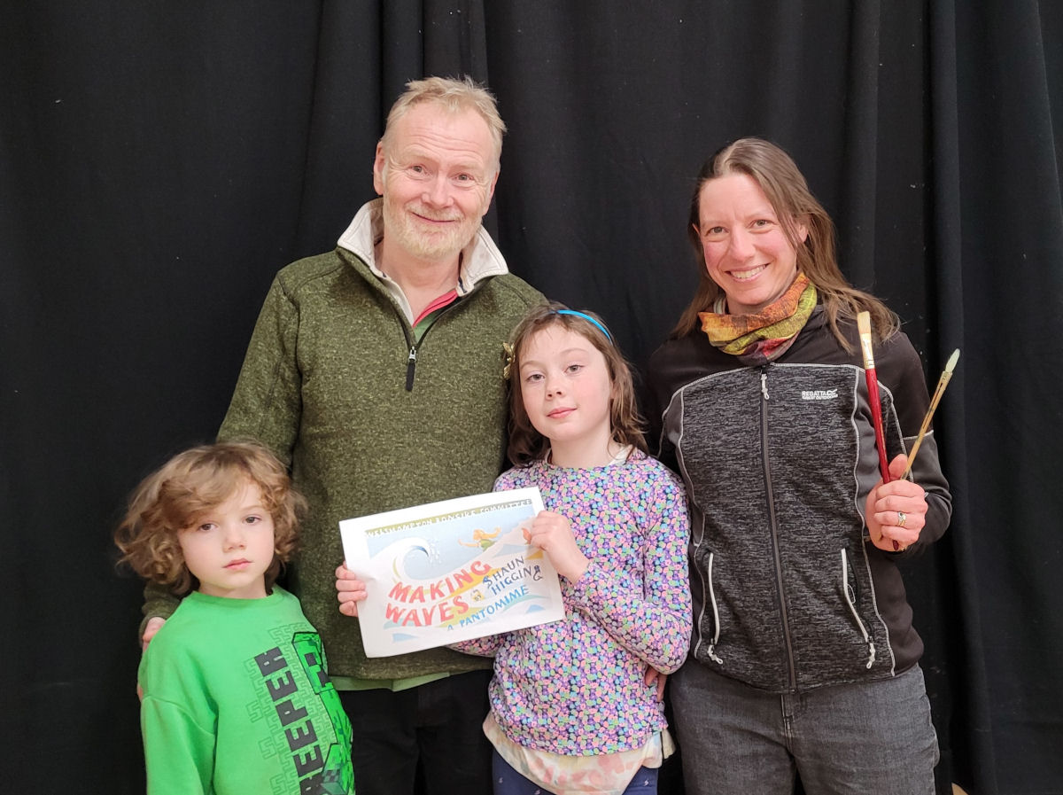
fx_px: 797
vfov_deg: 53.0
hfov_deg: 67.4
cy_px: 398
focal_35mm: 26
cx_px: 532
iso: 400
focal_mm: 5.4
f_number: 1.8
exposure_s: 1/50
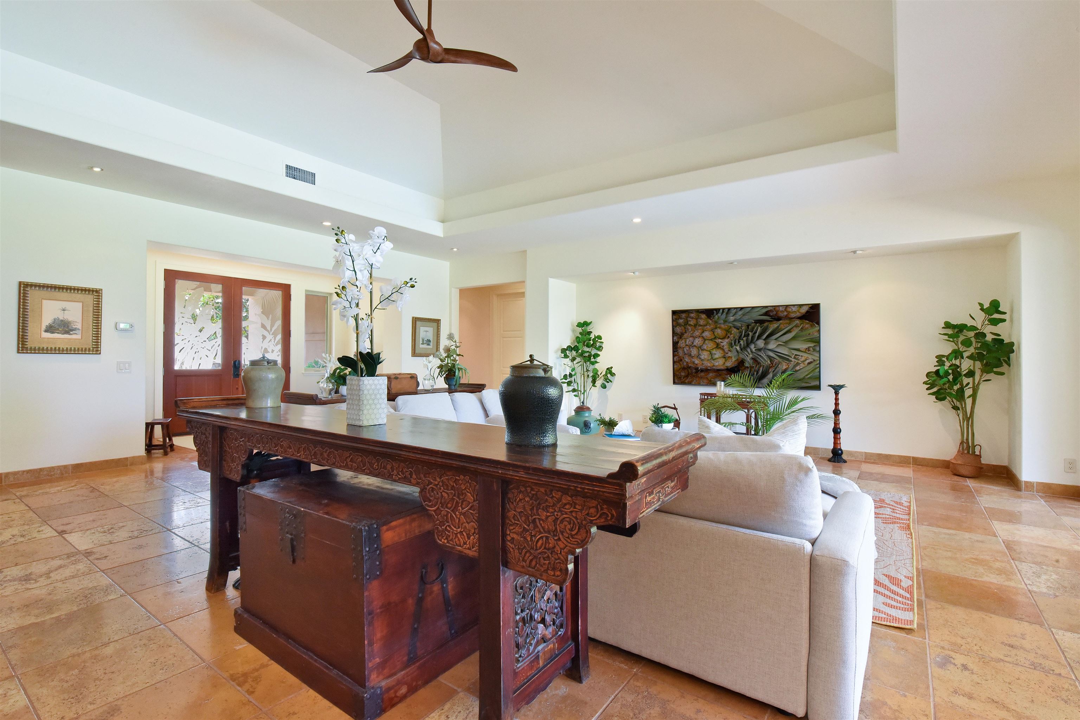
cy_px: 360
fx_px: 480
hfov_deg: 96.7
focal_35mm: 16
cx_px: 540
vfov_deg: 73.8
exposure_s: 1/60
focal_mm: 16
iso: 800
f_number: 16
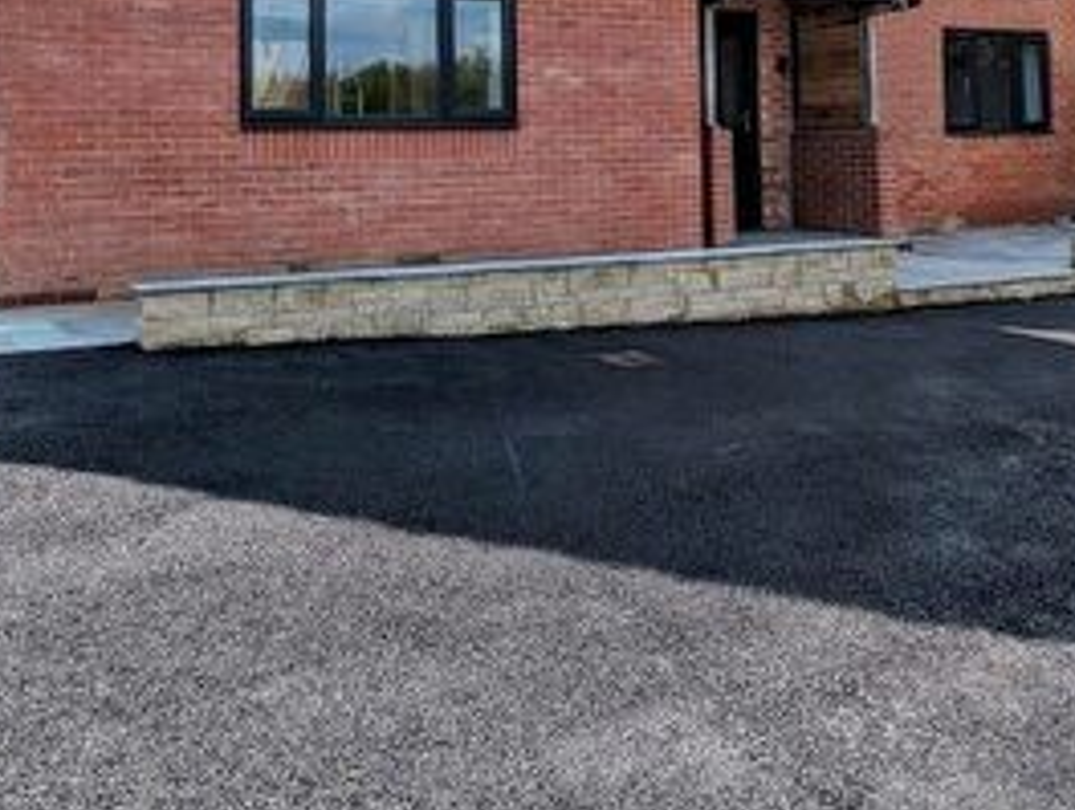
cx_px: 393
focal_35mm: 37
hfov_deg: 49.5
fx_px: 1151
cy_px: 71
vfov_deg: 36.2
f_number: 2.2
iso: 49
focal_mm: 1.83
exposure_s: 1/4016
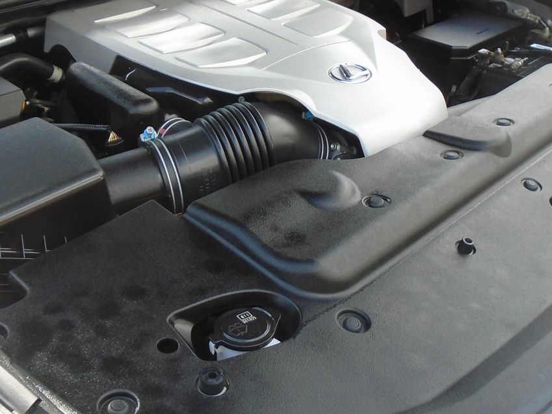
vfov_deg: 29.4
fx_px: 781
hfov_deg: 38.9
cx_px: 260
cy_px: 133
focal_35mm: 49
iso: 100
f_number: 3.2
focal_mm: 4.6
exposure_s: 1/200
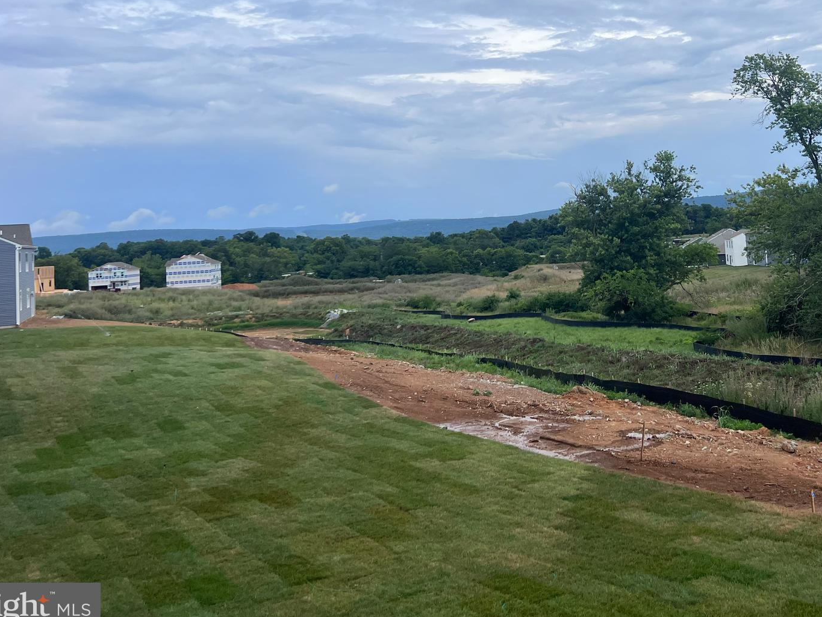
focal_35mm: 39
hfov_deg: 46.9
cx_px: 567
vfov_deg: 36.1
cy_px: 169
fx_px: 926
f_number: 1.5
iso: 50
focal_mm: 5.7
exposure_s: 1/8696
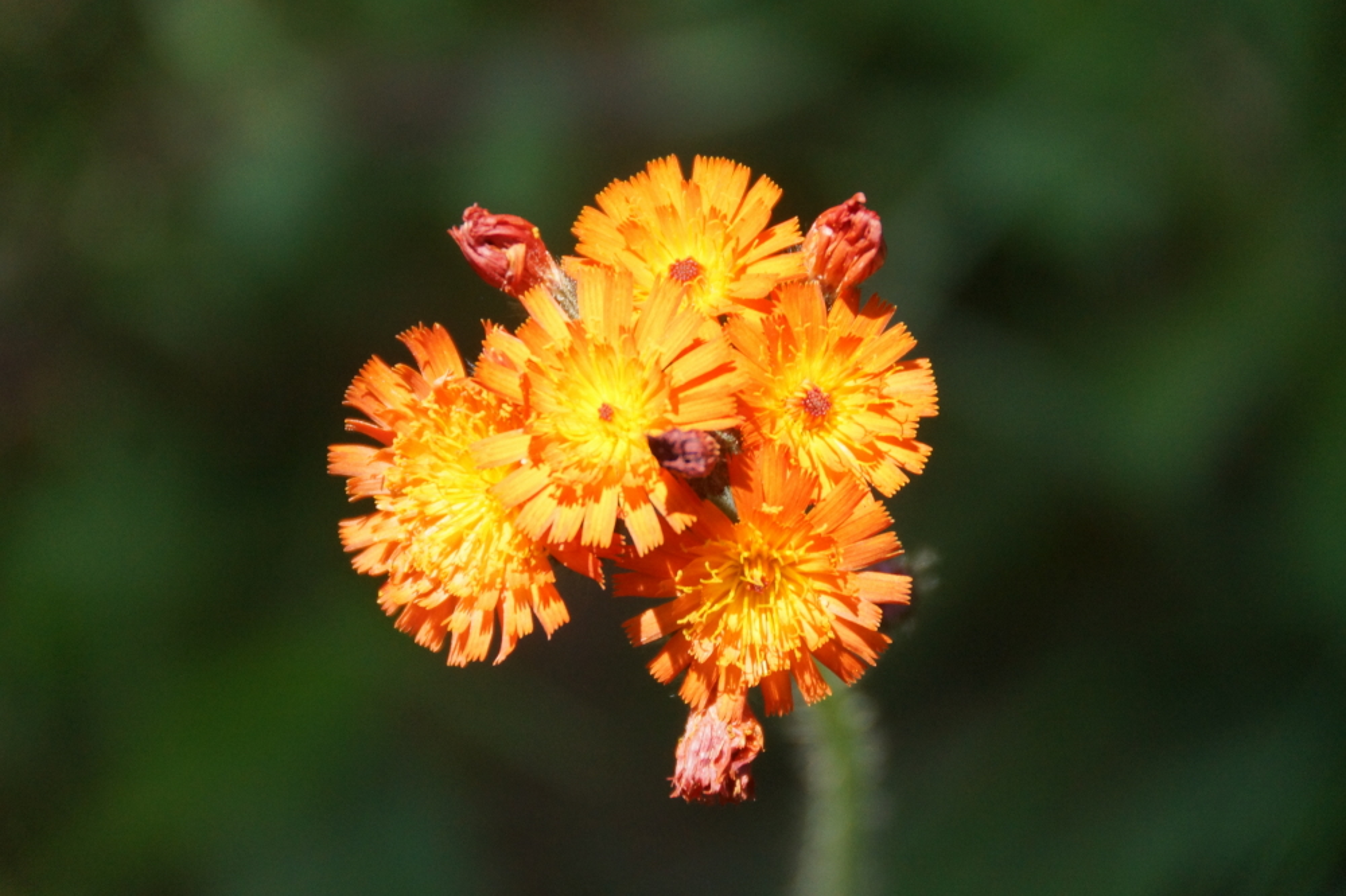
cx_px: 673
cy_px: 448
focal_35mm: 375
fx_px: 14015
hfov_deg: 5.5
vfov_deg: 3.7
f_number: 6.3
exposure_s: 1/400
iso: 1000
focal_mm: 250
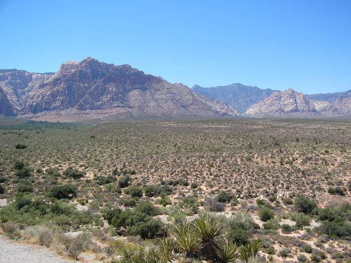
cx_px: 176
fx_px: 355
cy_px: 132
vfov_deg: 40.7
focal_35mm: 35
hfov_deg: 52.6
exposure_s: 1/125
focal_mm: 5.8
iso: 50
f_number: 8
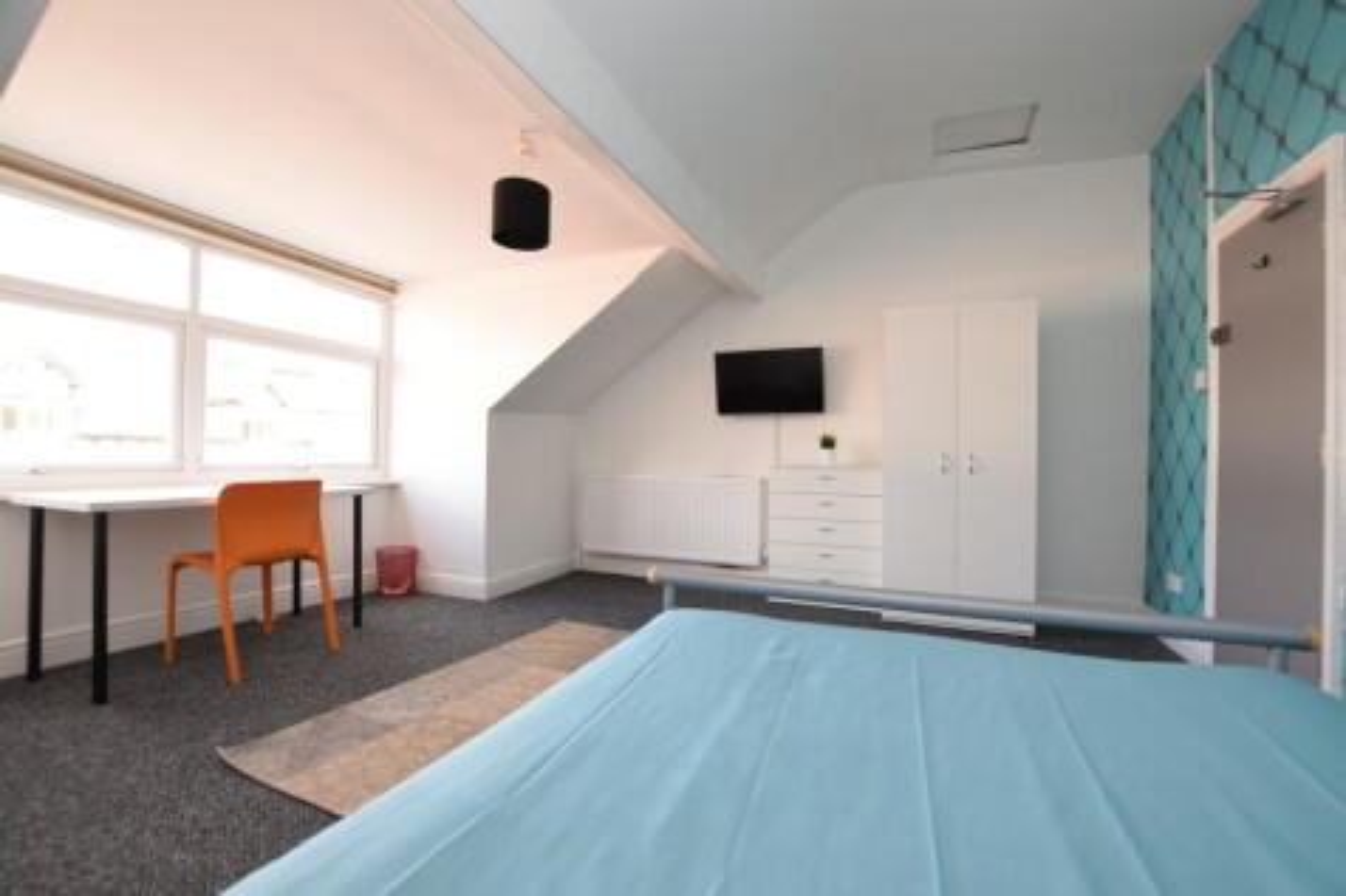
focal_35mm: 15
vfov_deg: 77.3
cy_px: 448
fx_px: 561
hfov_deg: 100.4
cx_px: 673
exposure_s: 1/200
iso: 1600
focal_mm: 10
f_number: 5.6
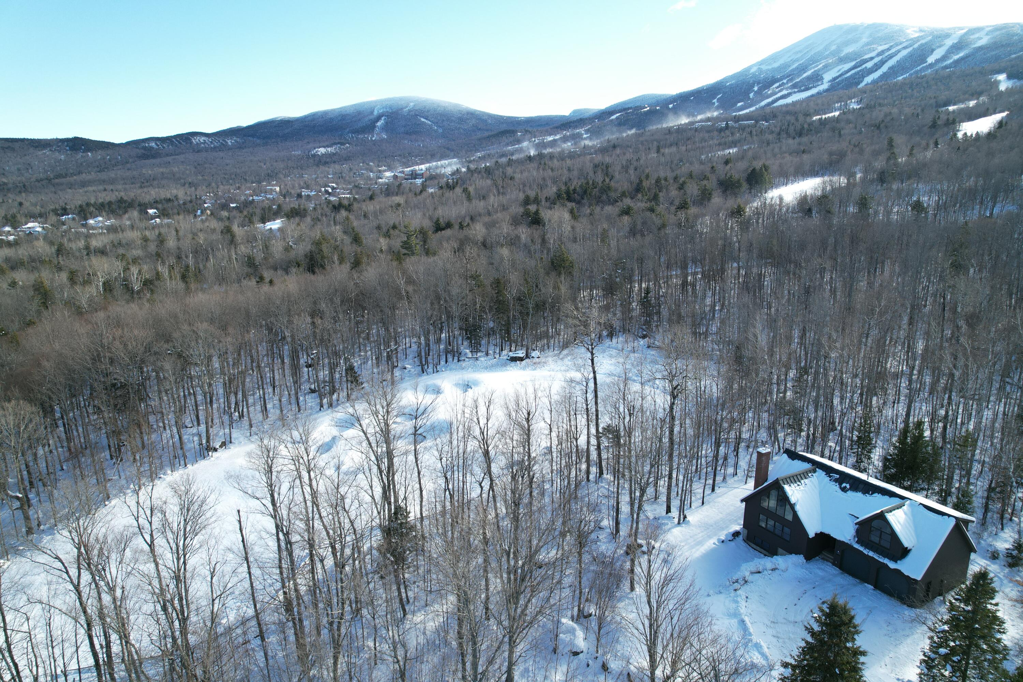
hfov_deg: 78.6
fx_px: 625
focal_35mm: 22
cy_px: 341
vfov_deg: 57.2
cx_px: 512
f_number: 2.8
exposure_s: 1/640
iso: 110
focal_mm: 8.38
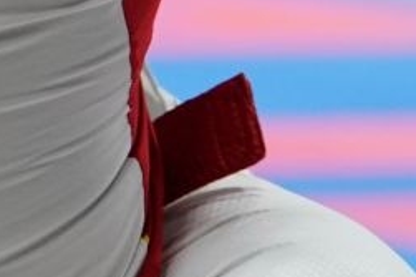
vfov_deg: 2.7
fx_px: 5797
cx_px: -267
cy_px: -561
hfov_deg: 4.1
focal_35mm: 502
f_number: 2.8
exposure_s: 1/1000
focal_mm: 70
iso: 1250
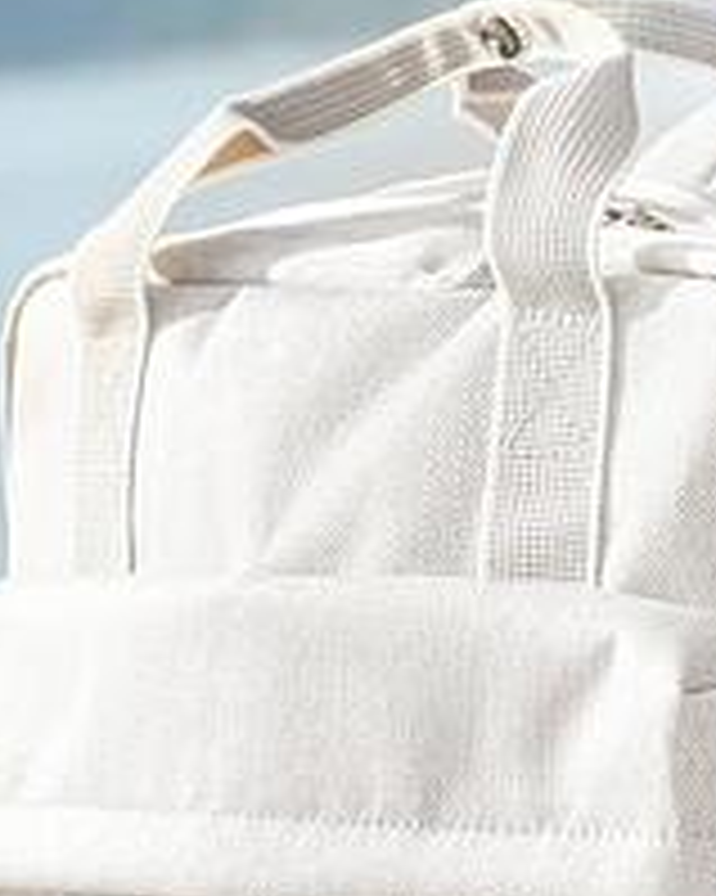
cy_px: 457
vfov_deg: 6.8
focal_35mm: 286
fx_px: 7582
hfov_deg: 5.4
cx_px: 1004
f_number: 6.3
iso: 400
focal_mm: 70
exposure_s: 1/1000
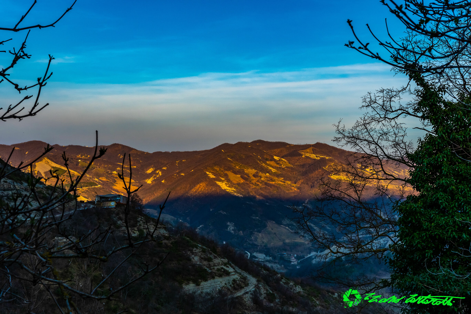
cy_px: 157
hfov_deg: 38.2
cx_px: 236
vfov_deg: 26.0
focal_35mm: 52
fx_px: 680
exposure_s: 1/250
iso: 400
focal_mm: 35
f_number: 16
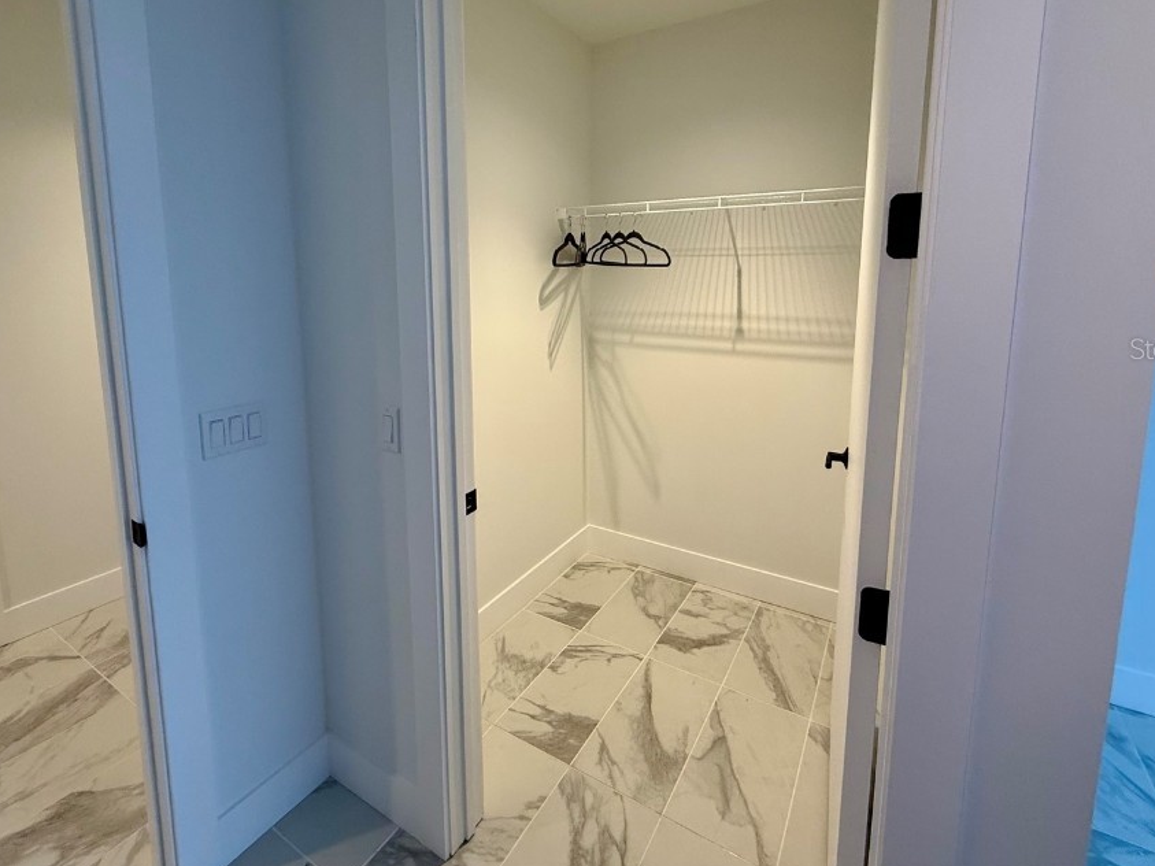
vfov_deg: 73.9
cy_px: 348
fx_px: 567
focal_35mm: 17
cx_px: 558
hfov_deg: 91.0
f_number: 2.2
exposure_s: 1/120
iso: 125
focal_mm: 2.22
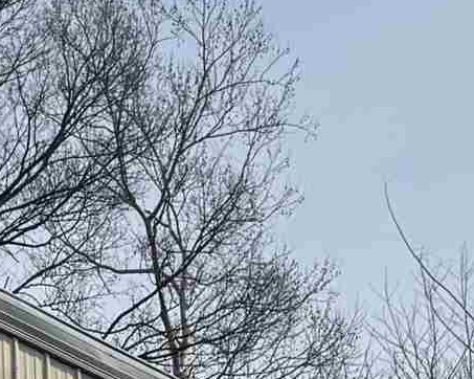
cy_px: 810
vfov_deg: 9.0
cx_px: -89
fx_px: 2230
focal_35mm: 159
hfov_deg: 11.9
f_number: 1.78
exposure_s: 1/7937
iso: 80
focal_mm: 6.76
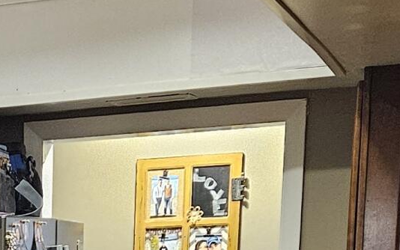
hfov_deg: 14.1
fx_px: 1494
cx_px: -236
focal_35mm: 137
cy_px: 574
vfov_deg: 8.8
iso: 640
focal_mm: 5.4
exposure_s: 1/60
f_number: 1.8
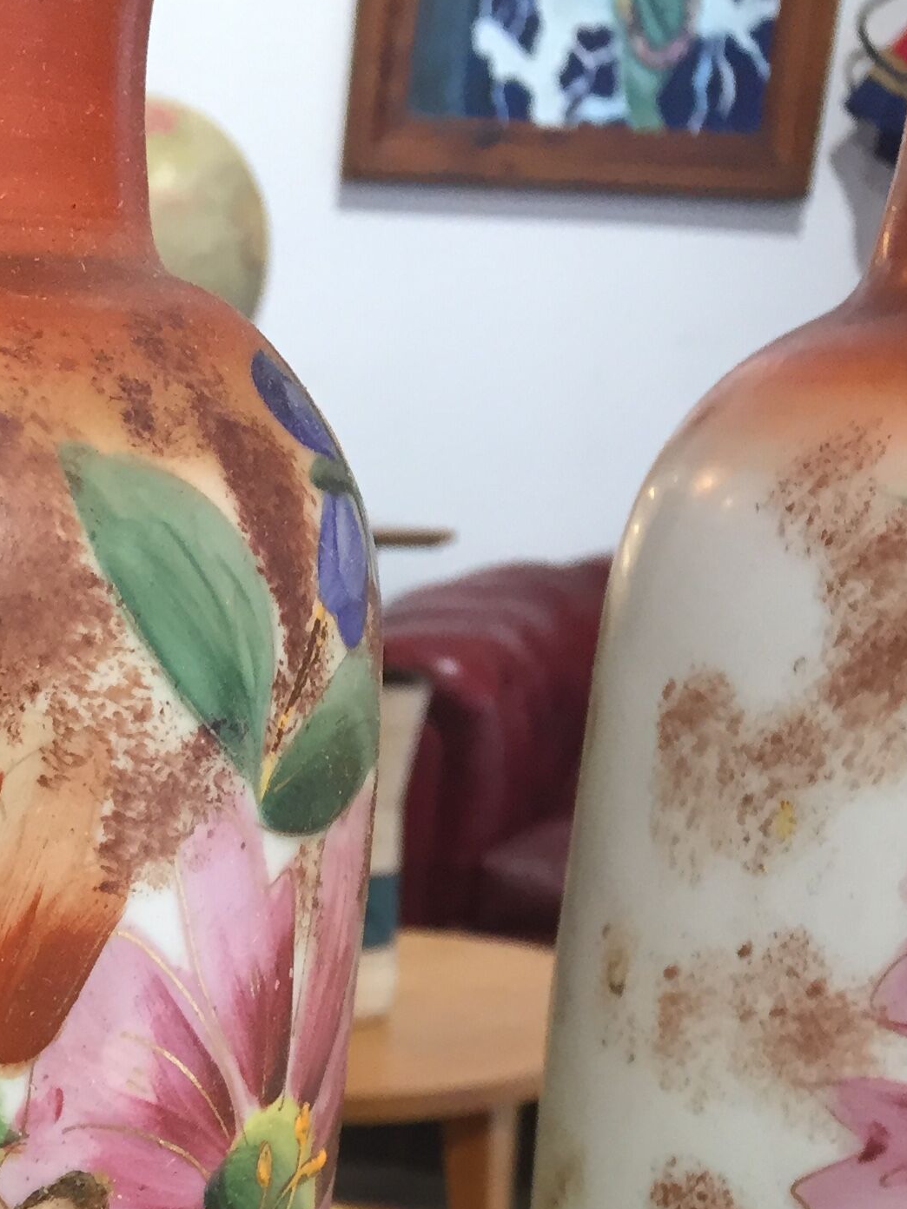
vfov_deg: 26.4
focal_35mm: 68
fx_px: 2376
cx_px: -136
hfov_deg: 20.4
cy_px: 1325
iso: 100
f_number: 2.2
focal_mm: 4.15
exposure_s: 1/33
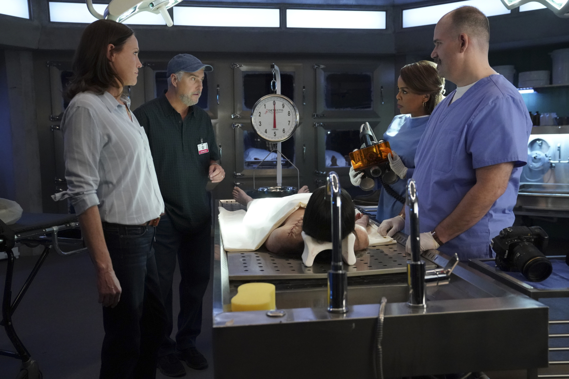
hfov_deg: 54.4
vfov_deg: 37.9
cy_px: 190
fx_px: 553
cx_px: 284
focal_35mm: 35
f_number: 4
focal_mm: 35
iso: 10000
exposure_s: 1/125
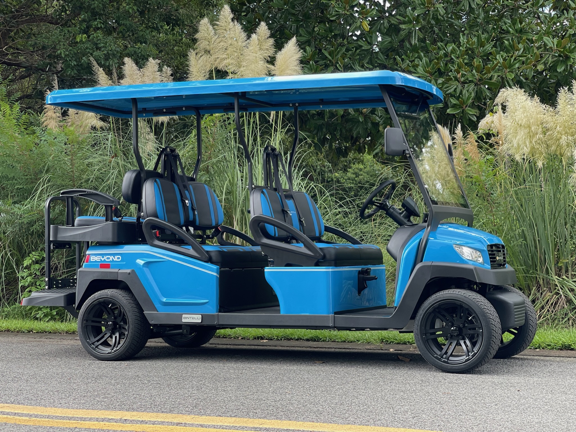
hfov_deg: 30.3
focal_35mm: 64
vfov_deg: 22.9
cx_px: 288
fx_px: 1065
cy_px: 216
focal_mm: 7.5
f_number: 2.2
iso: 40
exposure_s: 1/121
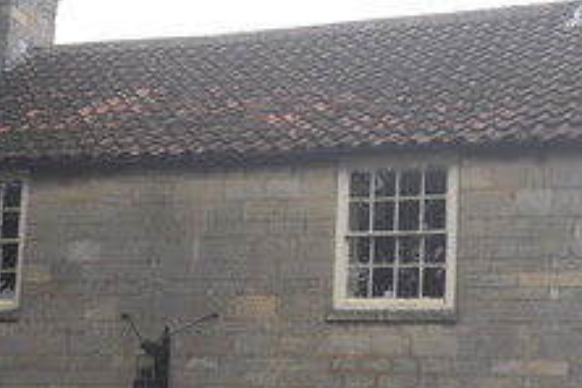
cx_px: 246
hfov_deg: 24.2
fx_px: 1358
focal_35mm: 84
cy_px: 315
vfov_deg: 16.1
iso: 40
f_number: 1.9
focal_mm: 3.7
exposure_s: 1/484
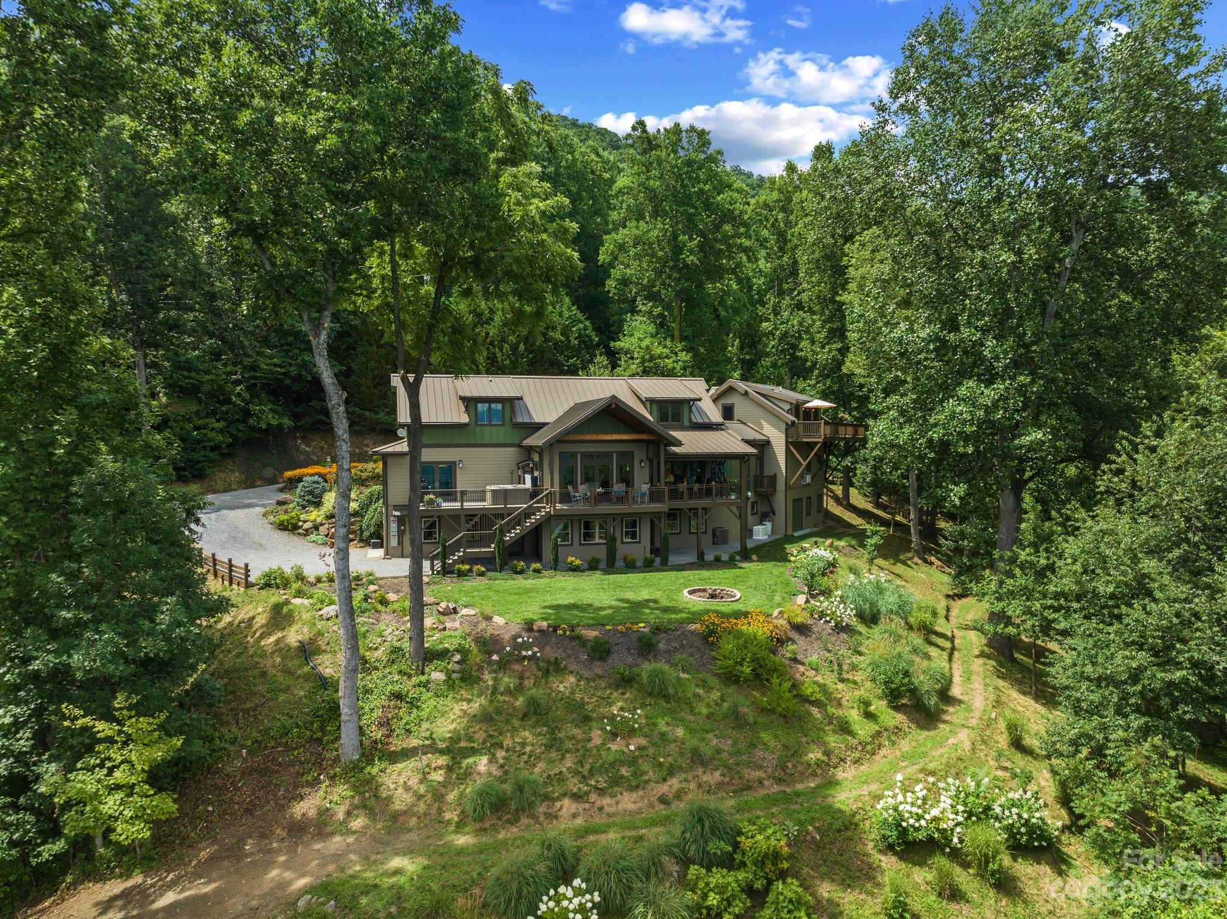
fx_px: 850
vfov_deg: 56.8
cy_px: 460
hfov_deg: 71.6
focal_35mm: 24
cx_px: 614
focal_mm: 12.29
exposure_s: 1/1000
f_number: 2.8
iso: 200
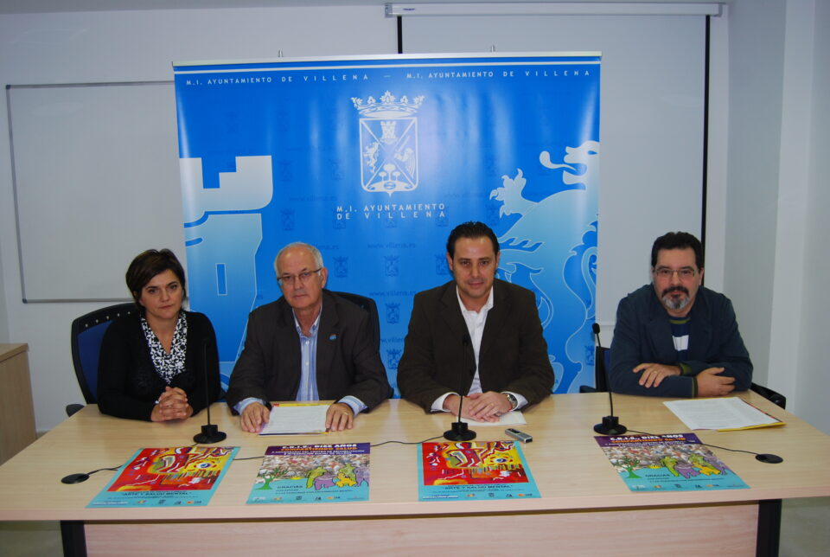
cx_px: 415
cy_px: 278
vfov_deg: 40.1
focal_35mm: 33
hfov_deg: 57.1
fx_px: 762
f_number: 3.8
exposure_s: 1/60
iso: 200
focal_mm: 22
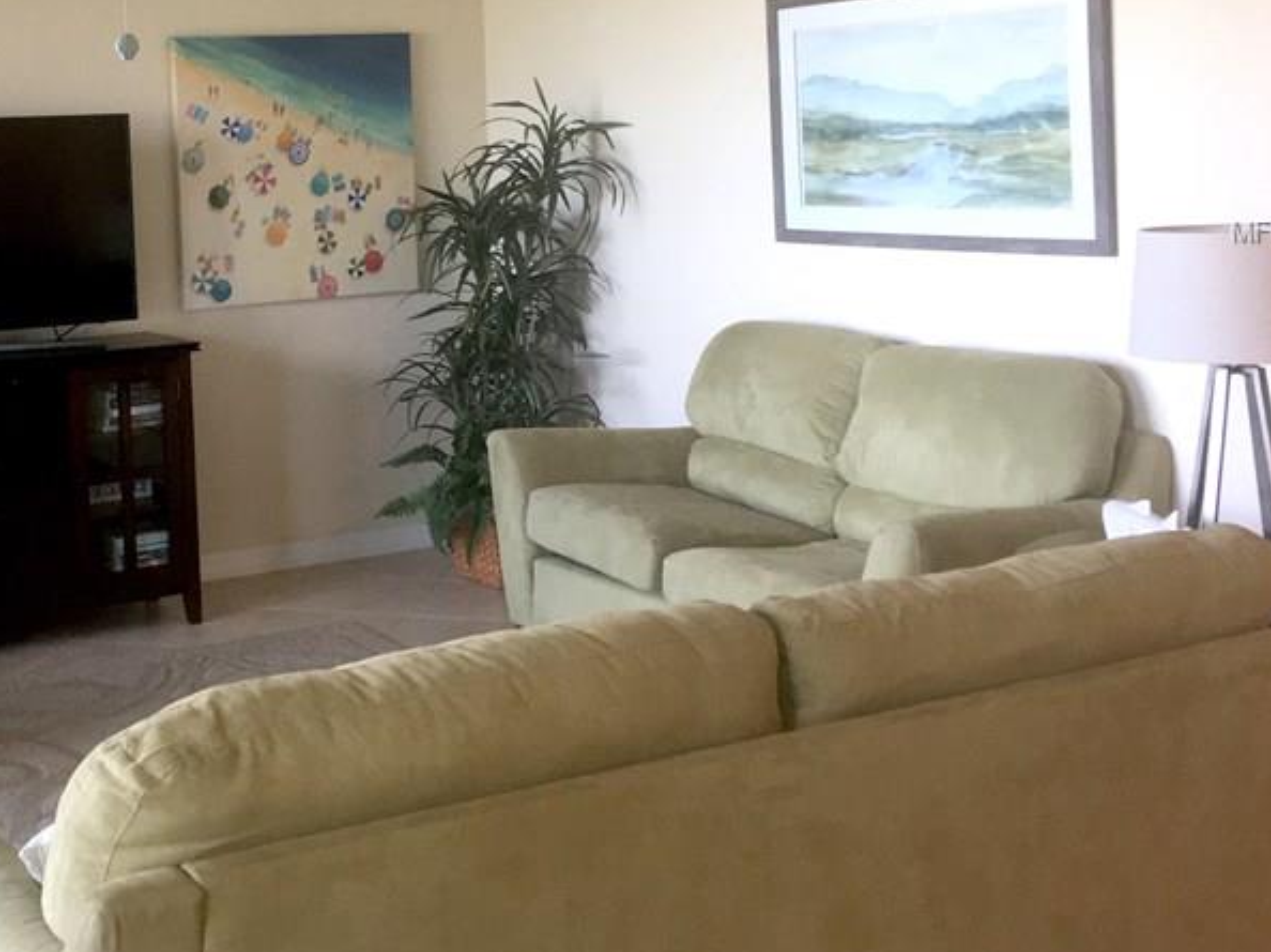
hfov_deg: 36.9
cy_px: 231
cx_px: 263
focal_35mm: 50
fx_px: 1835
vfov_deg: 28.6
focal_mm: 4.15
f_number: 2.2
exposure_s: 1/30
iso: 80
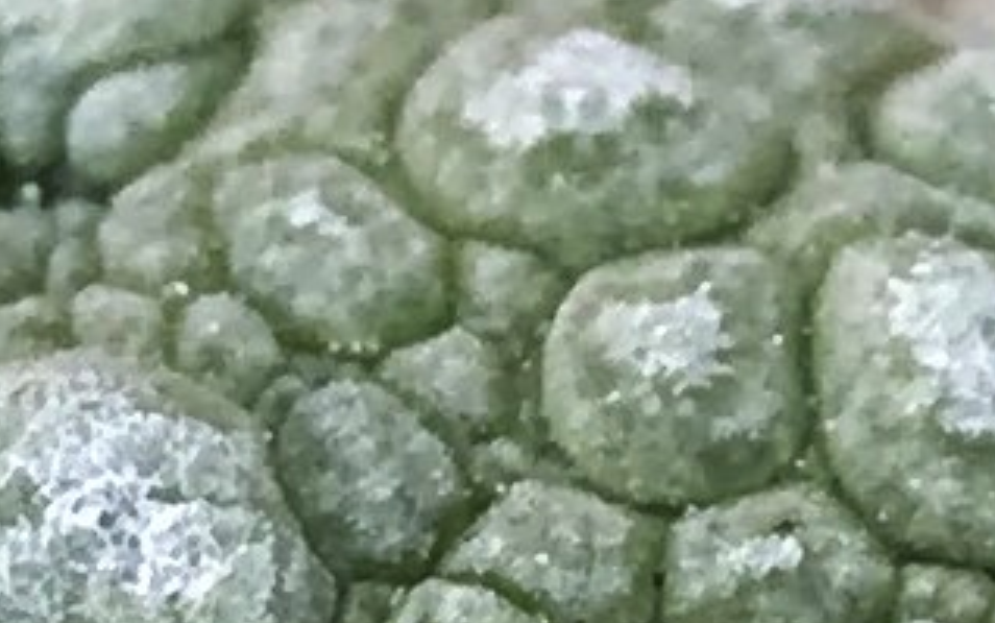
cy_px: 1758
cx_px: 305
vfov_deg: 5.4
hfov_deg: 9.0
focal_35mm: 232
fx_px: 6293
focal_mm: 3.99
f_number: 1.8
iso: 20
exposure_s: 1/217
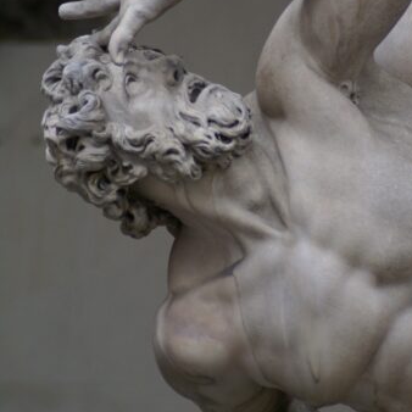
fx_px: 4888
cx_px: 244
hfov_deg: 4.8
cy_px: 96
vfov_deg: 4.8
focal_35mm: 363
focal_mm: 160
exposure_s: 1/250
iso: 400
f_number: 4.5
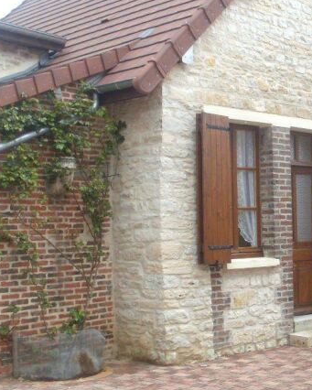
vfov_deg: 31.0
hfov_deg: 24.3
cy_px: 193
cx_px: 279
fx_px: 704
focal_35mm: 61
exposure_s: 1/90
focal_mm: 6.3
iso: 80
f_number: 7.7
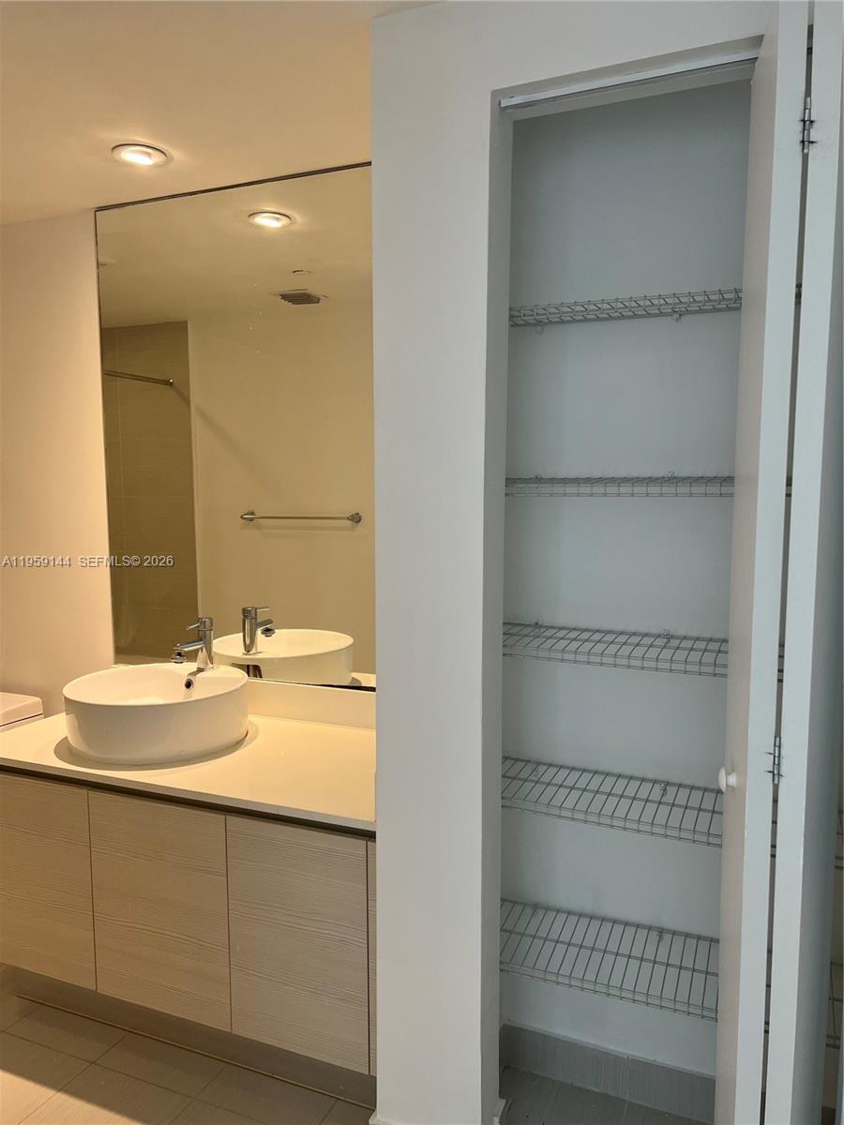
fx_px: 845
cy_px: 562
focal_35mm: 26
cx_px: 422
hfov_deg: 53.1
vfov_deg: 67.3
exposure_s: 1/60
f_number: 1.5
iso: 80
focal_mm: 5.7
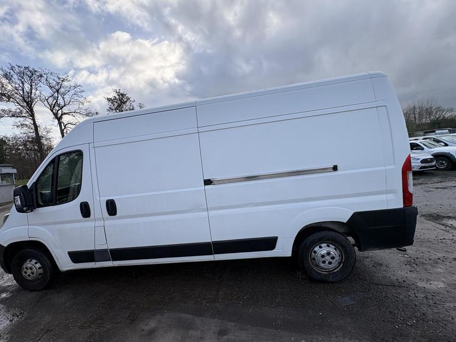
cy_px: 175
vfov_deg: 81.7
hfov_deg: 98.0
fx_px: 198
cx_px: 213
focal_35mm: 15
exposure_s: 1/610
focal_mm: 2.22
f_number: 2.2
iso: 40
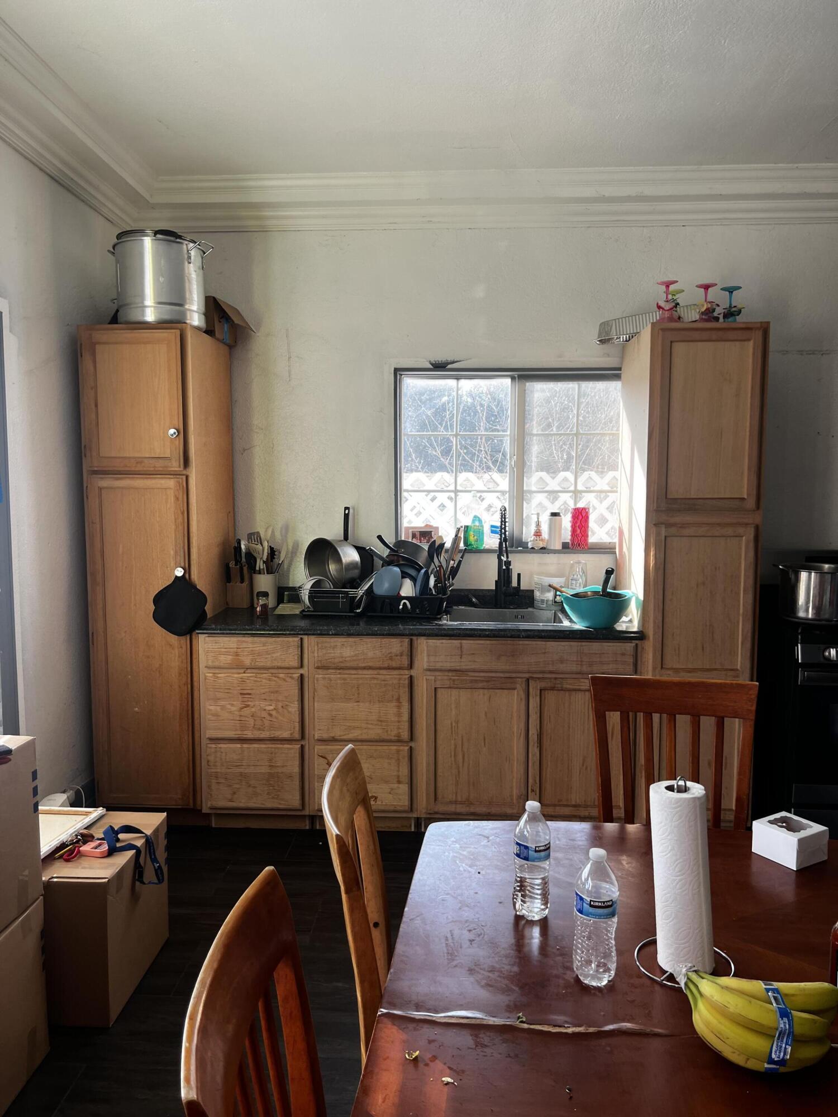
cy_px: 558
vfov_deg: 67.3
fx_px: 839
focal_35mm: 26
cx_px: 419
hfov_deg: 53.1
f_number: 1.5
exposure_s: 1/172
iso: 40
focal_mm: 5.7
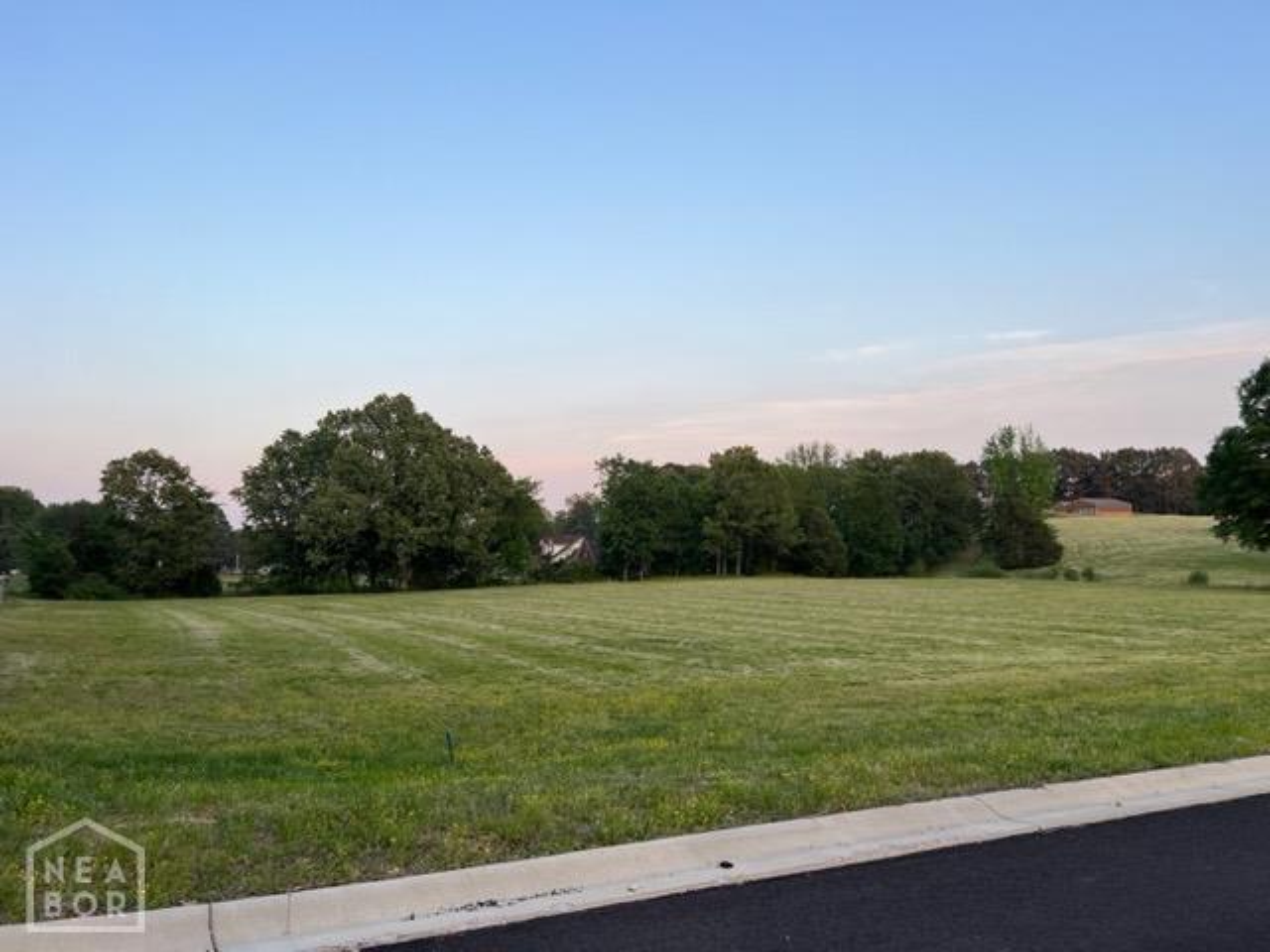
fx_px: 954
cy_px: 476
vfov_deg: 53.1
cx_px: 635
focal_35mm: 26
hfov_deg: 67.3
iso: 50
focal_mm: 5.7
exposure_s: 1/607
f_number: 1.5
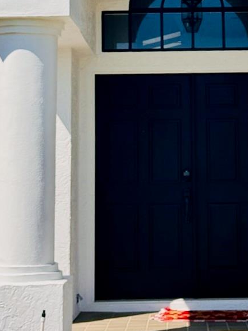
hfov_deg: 14.7
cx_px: 193
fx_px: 955
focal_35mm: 100
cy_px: 44
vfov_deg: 19.3
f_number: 1.78
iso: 64
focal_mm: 6.76
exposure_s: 1/5376
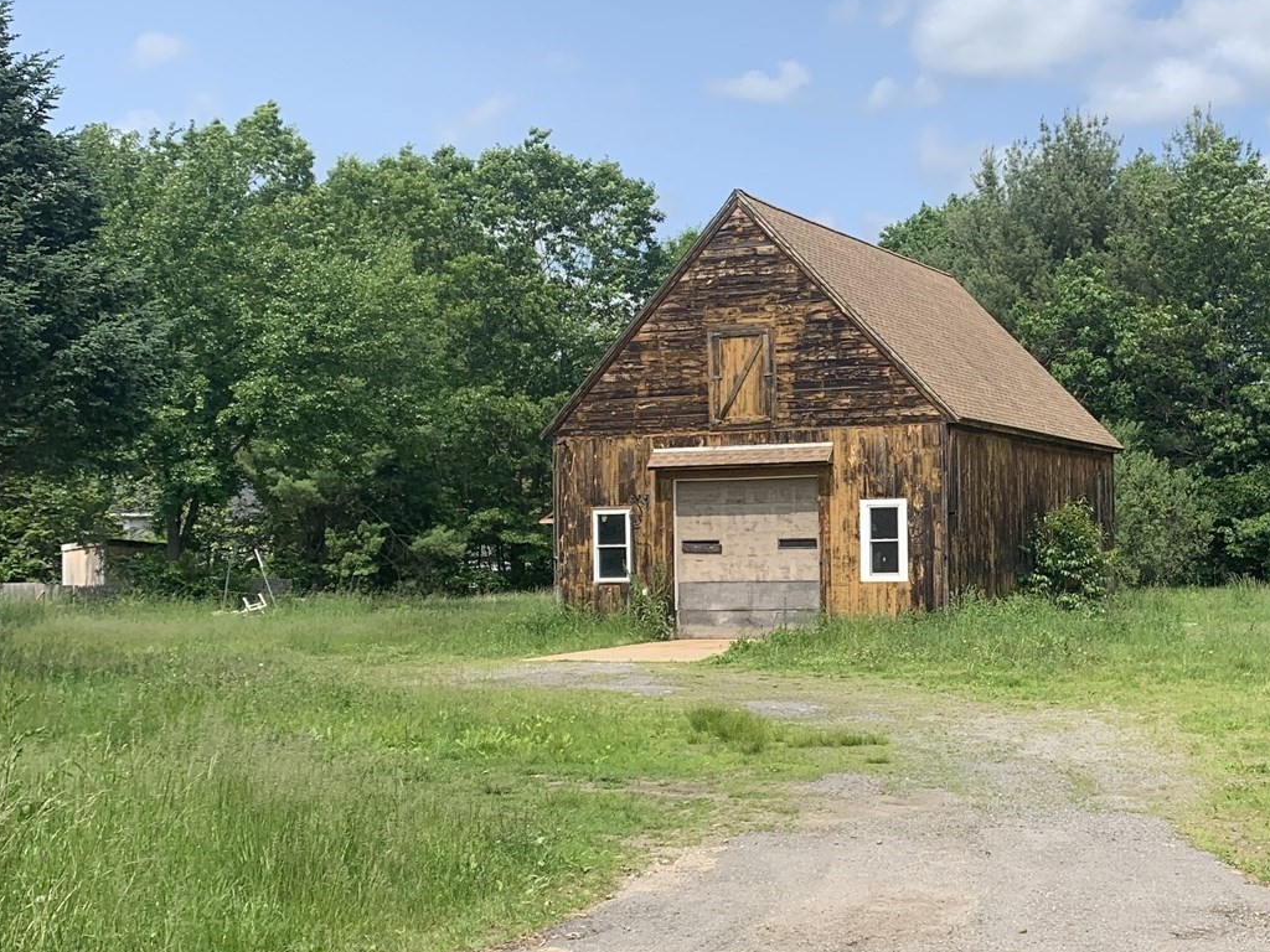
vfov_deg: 28.0
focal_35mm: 52
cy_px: 564
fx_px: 1908
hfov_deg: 36.0
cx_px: 948
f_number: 1.8
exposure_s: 1/2611
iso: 25
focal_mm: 4.25
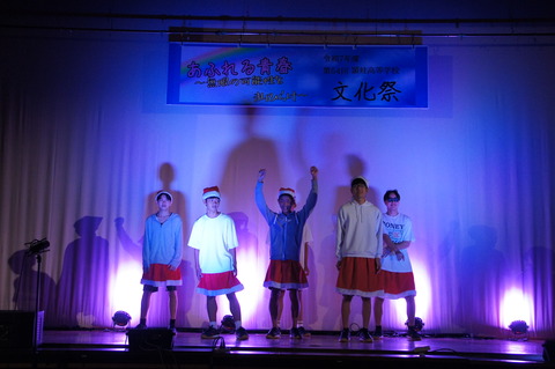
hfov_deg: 43.6
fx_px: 693
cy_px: 184
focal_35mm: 45
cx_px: 278
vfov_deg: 29.8
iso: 1600
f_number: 4.5
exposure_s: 1/250
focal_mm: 30
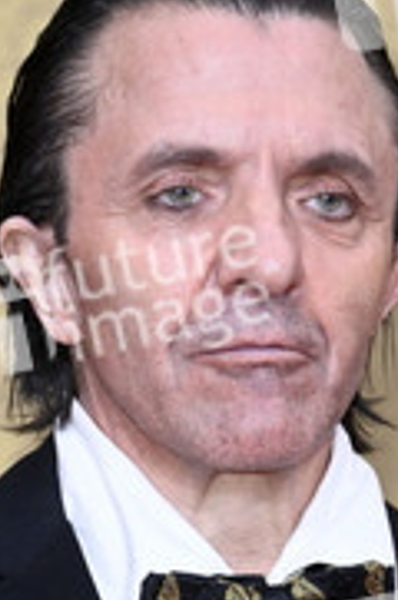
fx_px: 9189
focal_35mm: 552
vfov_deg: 3.7
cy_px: 471
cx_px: 196
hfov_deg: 2.5
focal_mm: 250
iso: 1000
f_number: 5.6
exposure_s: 1/250
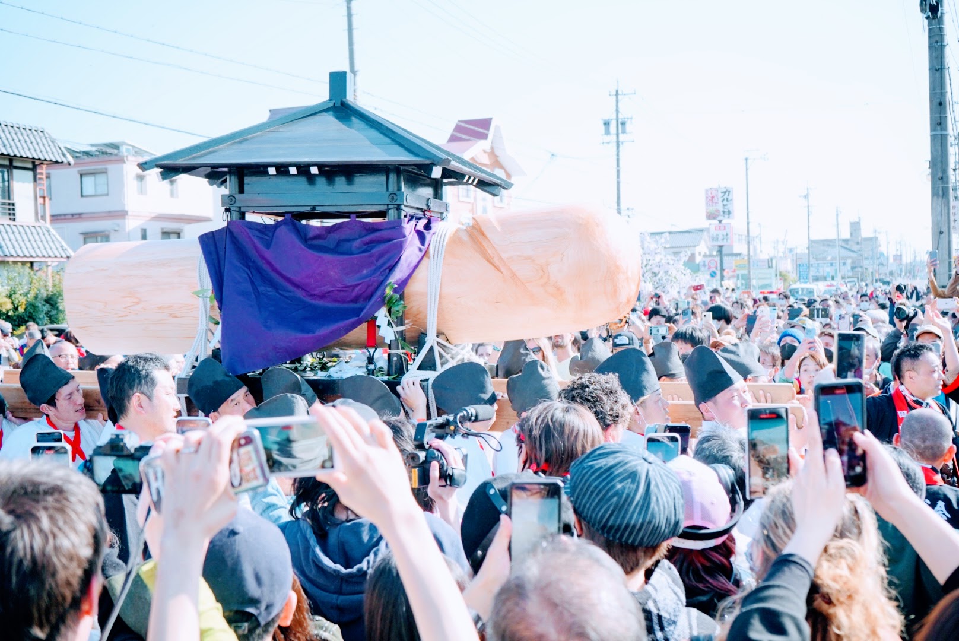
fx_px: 1146
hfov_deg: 45.4
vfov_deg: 31.2
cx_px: 480
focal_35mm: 43
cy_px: 320
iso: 500
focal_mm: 43
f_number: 5.6
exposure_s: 1/800
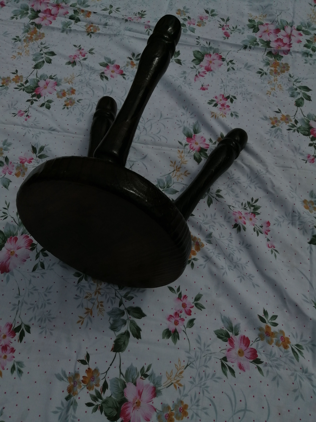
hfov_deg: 53.1
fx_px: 316
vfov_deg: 67.3
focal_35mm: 26
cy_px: 211
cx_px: 158
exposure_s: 1/14286
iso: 50
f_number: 1.8
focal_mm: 3.96
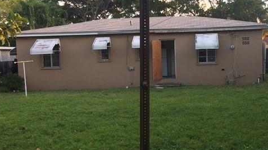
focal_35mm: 53
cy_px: 83
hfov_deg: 38.7
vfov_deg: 22.6
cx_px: 180
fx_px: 377
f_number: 2.2
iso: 50
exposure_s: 1/120
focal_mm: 4.15
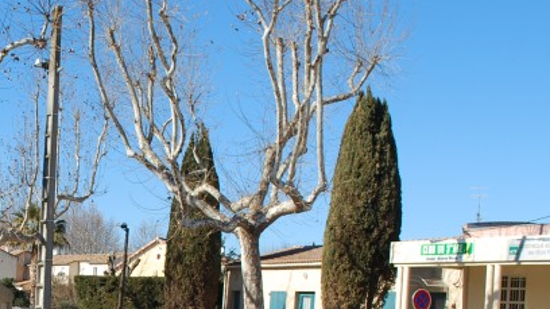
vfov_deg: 17.0
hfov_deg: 29.1
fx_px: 1006
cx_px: 33
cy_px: 321
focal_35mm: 69
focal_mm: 20
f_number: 8
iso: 100
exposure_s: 1/250
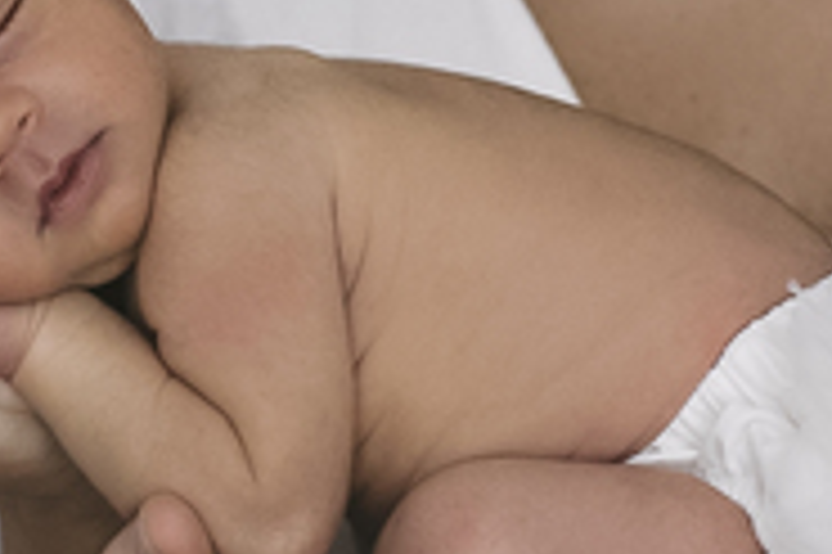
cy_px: -189
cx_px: 522
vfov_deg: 6.0
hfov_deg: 9.1
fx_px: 5241
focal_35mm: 227
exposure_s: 1/250
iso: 320
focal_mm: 35
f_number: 2.8
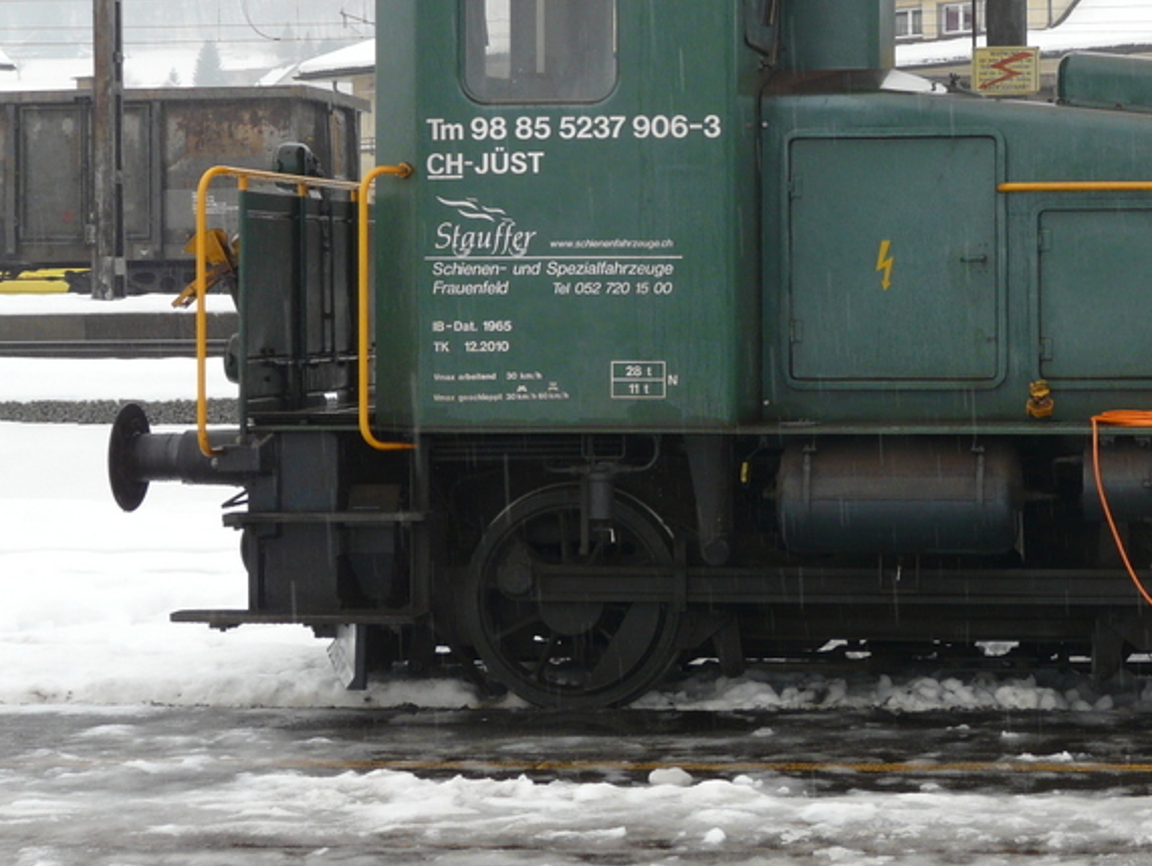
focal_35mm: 84
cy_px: 279
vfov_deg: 17.5
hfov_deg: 22.9
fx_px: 2797
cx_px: 960
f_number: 4
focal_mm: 7.9
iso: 100
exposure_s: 1/200
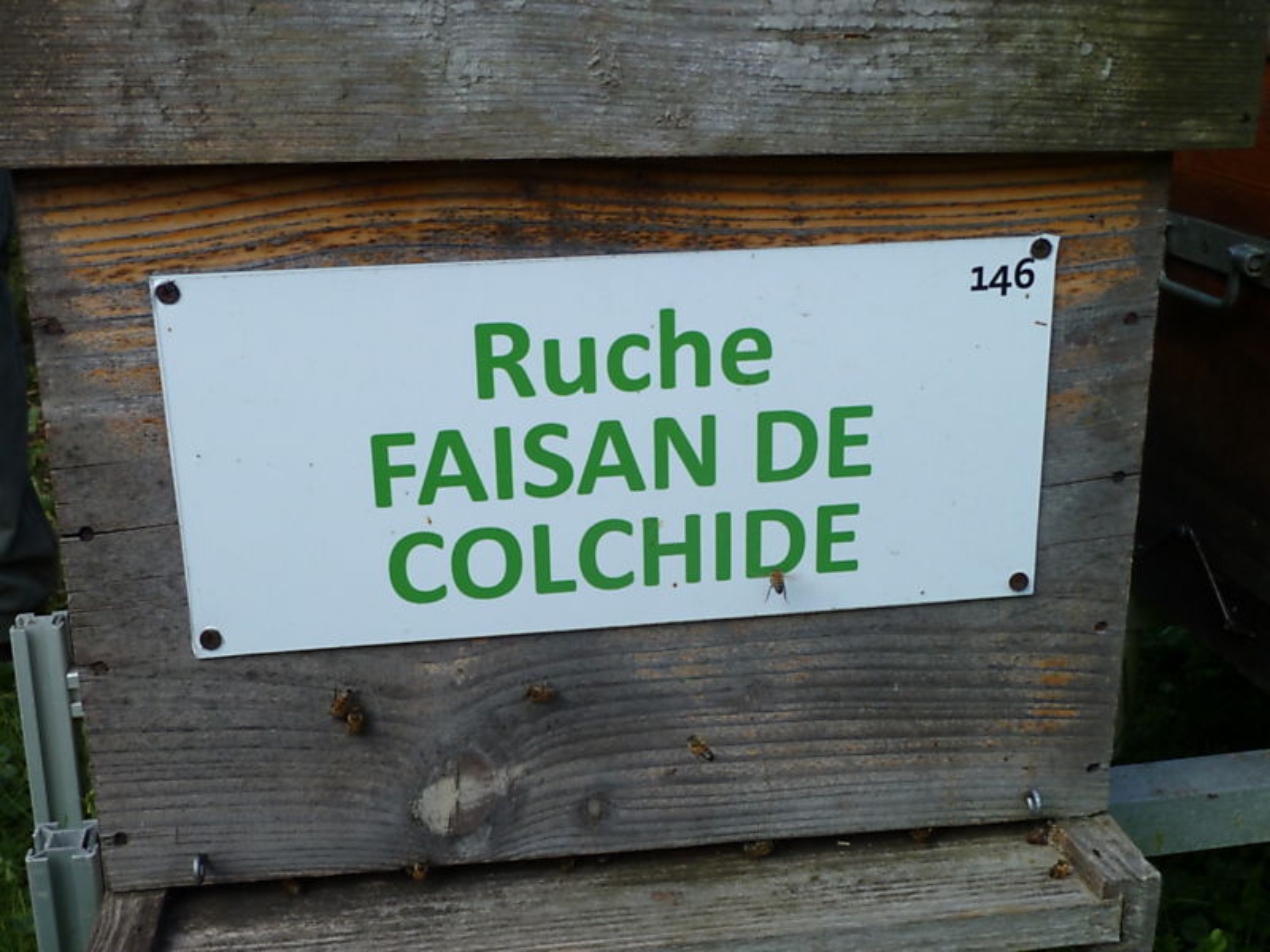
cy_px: 476
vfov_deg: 36.0
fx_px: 1468
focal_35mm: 40
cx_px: 635
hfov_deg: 46.8
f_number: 4
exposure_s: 1/200
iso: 80
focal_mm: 6.5
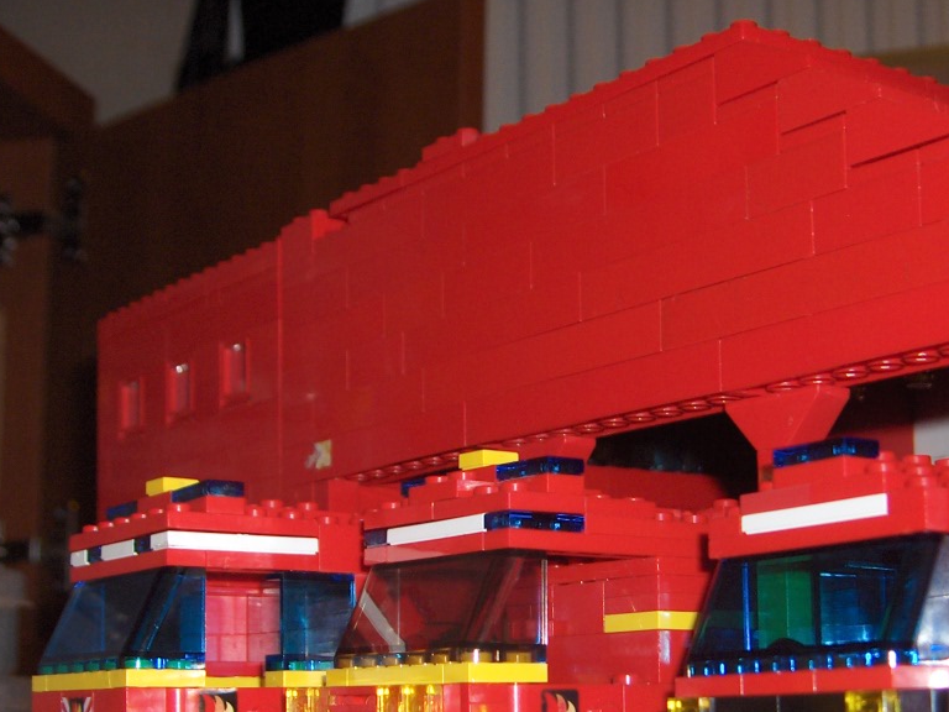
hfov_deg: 29.5
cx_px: 675
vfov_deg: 22.3
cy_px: 578
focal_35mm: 65
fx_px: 1782
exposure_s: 1/60
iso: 100
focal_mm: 8
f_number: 2.8
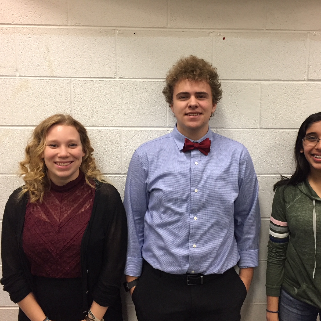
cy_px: 164
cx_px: 187
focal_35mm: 35
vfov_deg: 47.2
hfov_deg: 47.0
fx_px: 367
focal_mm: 4.15
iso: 200
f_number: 2.2
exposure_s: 1/30
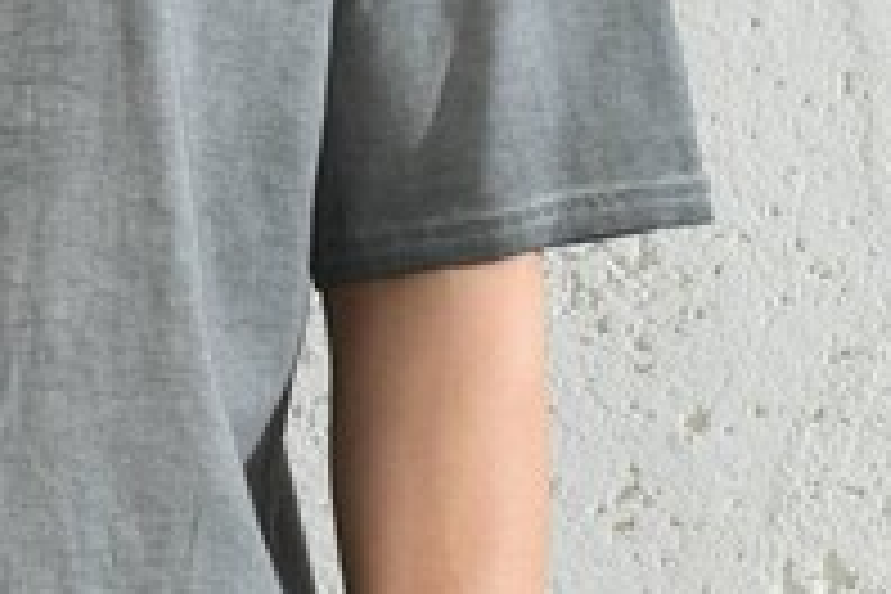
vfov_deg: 2.0
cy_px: -81
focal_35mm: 699
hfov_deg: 2.9
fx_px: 17299
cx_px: -144
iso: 125
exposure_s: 1/160
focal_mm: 185
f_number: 7.1
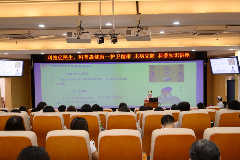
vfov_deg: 36.0
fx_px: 247
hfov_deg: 51.9
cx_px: 119
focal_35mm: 37
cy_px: 80
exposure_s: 1/100
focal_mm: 35
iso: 2500
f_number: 5
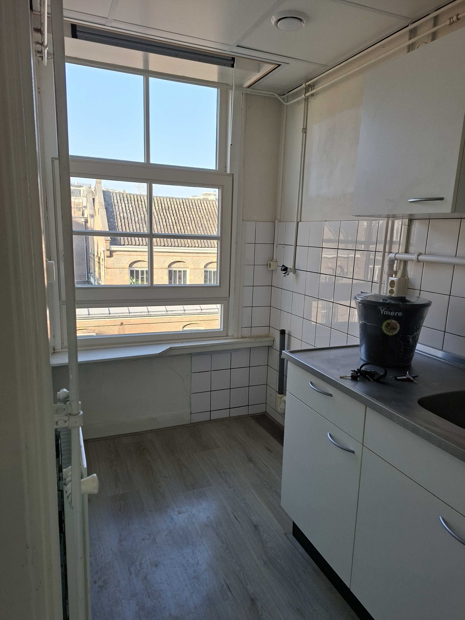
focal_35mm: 23
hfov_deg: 58.9
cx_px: 232
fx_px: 412
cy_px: 310
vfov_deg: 73.9
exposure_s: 1/253
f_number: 1.8
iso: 50
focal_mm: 5.54
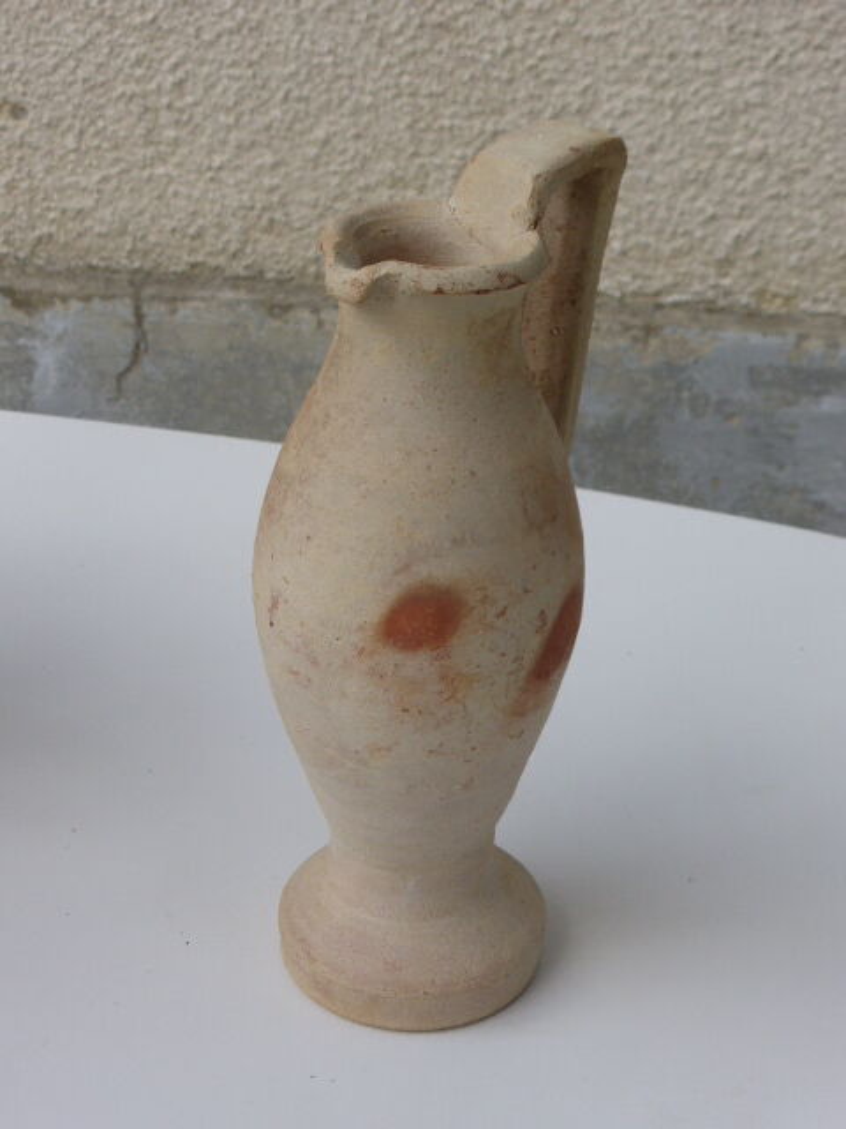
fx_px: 2248
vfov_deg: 28.2
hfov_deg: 21.3
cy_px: 564
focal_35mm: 69
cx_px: 423
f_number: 4.9
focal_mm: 11.7
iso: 125
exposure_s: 1/250
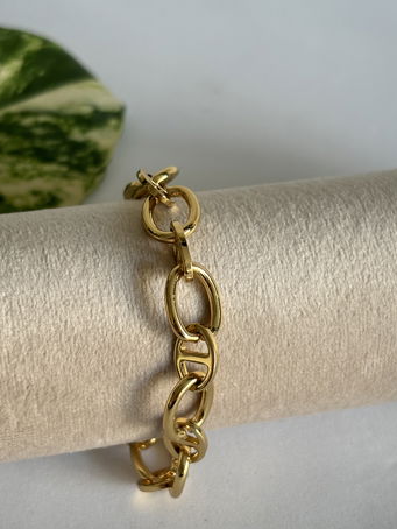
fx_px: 932
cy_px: 291
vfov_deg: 31.6
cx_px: 177
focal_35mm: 61
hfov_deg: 24.0
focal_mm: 5.96
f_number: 1.6
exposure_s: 1/60
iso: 64
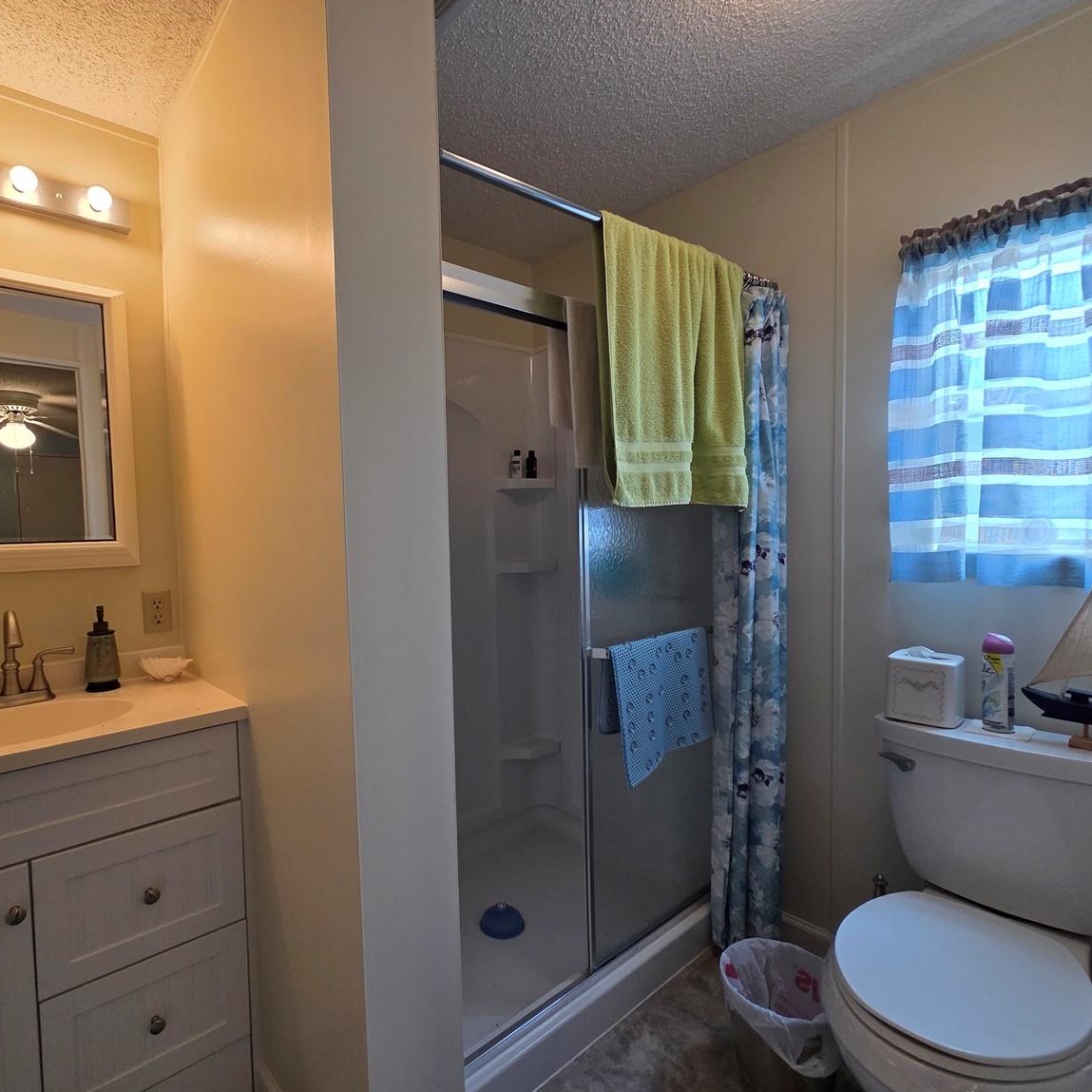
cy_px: 560
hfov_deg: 86.6
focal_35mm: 16
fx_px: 571
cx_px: 449
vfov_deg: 87.4
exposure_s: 1/120
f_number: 2.2
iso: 100
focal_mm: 2.2
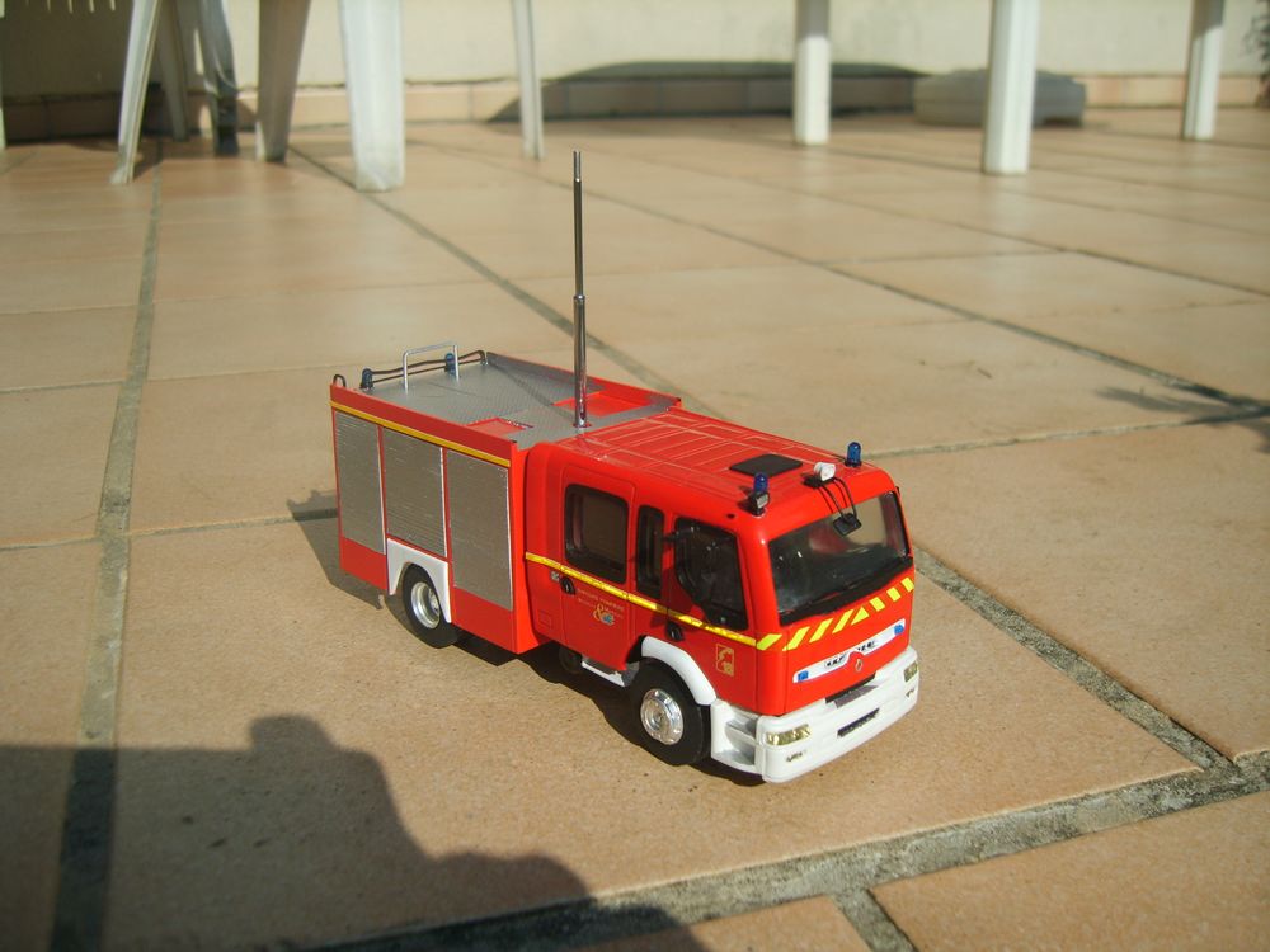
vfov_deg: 40.7
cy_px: 476
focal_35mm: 35
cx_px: 635
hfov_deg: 52.6
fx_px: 1284
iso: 50
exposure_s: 1/350
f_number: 7.1
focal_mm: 7.4
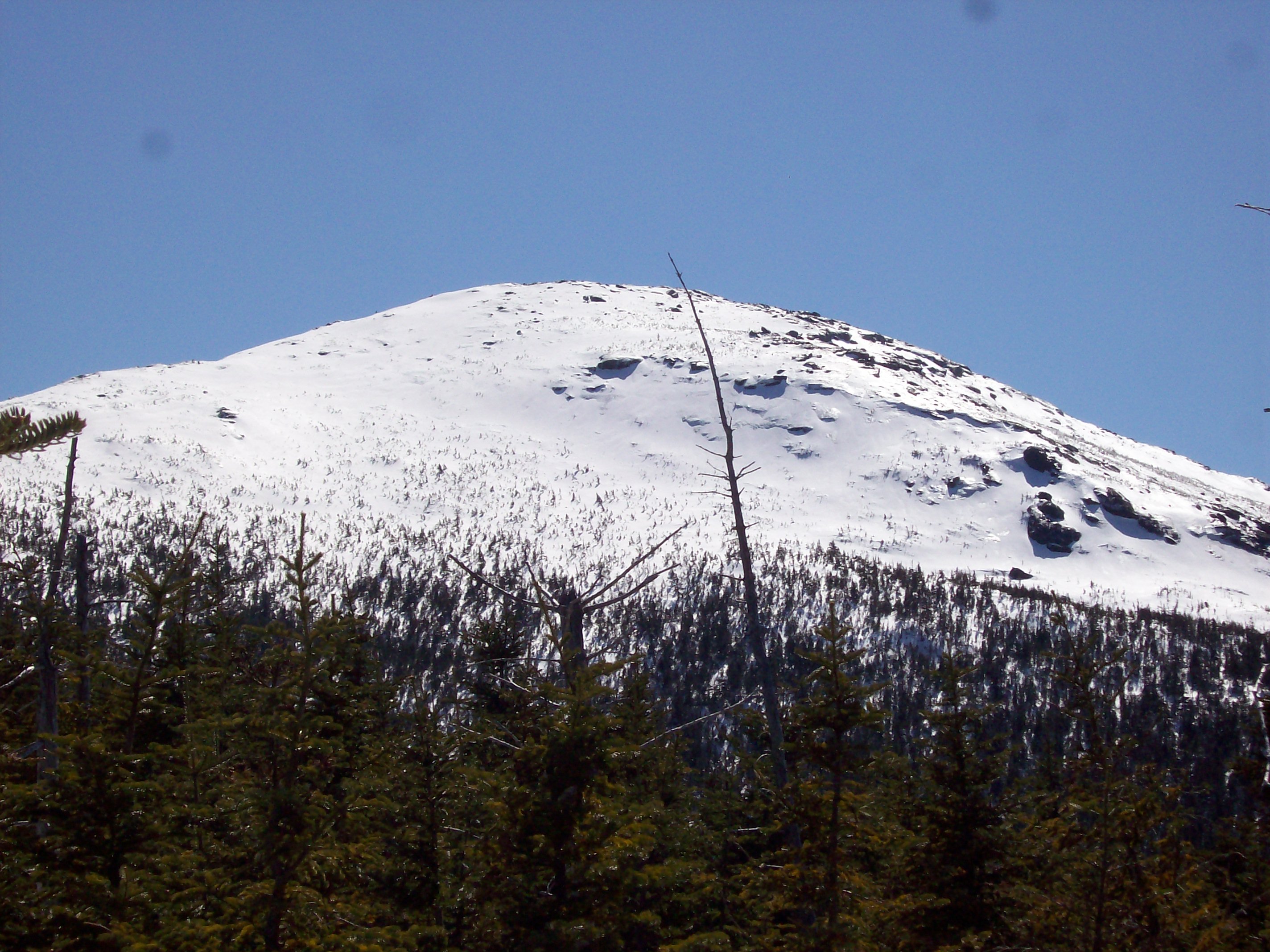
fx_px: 3191
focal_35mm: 87
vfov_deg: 17.0
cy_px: 476
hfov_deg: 22.5
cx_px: 635
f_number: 7.6
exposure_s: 1/724
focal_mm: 14.3
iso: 80
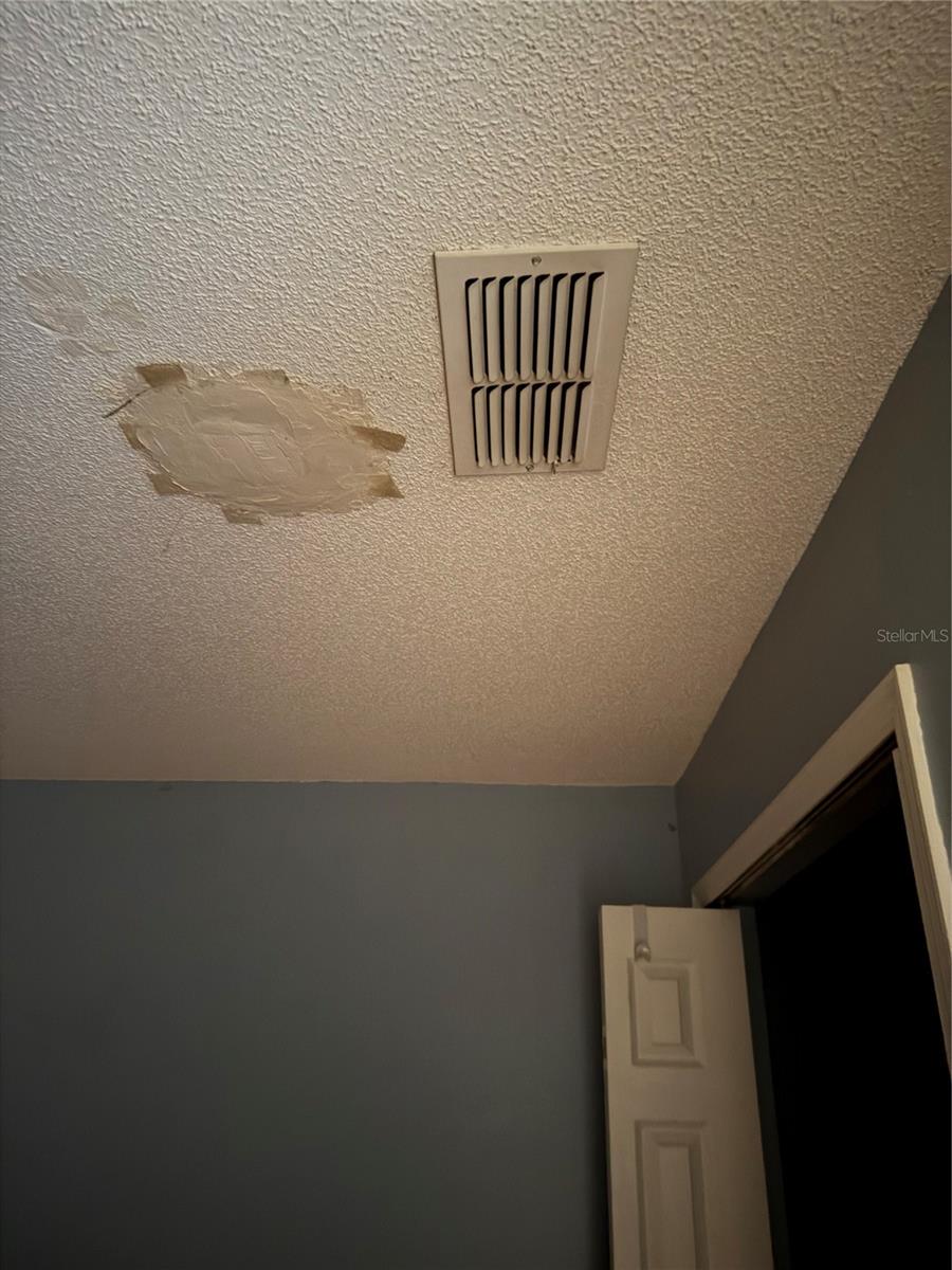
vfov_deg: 71.6
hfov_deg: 56.8
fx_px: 880
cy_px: 635
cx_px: 476
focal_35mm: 24
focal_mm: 6.76
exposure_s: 1/5
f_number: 1.78
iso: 2000
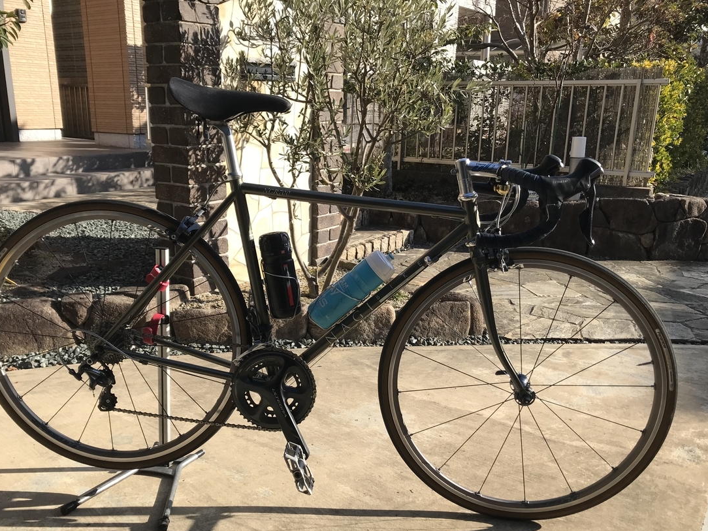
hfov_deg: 58.3
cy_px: 289
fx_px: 634
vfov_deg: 45.4
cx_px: 336
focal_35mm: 31
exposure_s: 1/1182
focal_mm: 3.99
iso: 20
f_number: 1.8
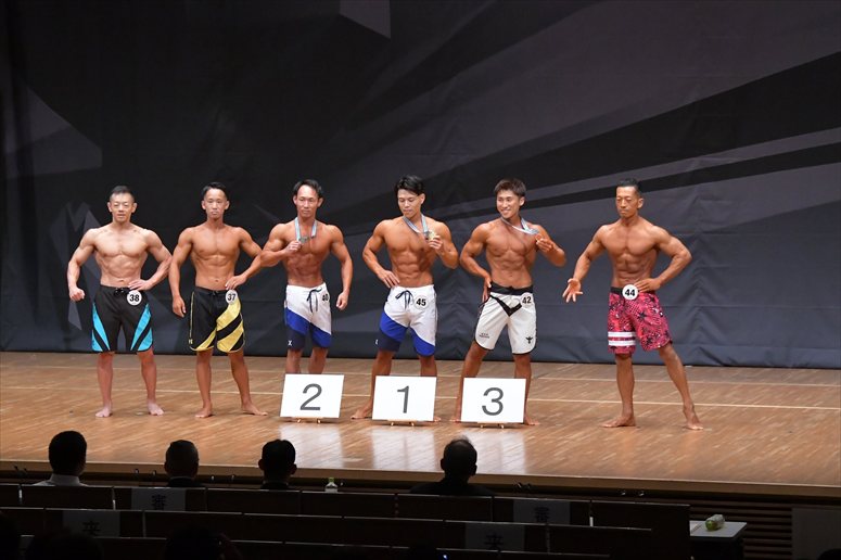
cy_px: 280
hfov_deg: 14.9
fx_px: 3222
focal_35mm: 138
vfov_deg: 9.9
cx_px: 420
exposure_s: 1/400
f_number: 5.6
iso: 6400
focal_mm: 92
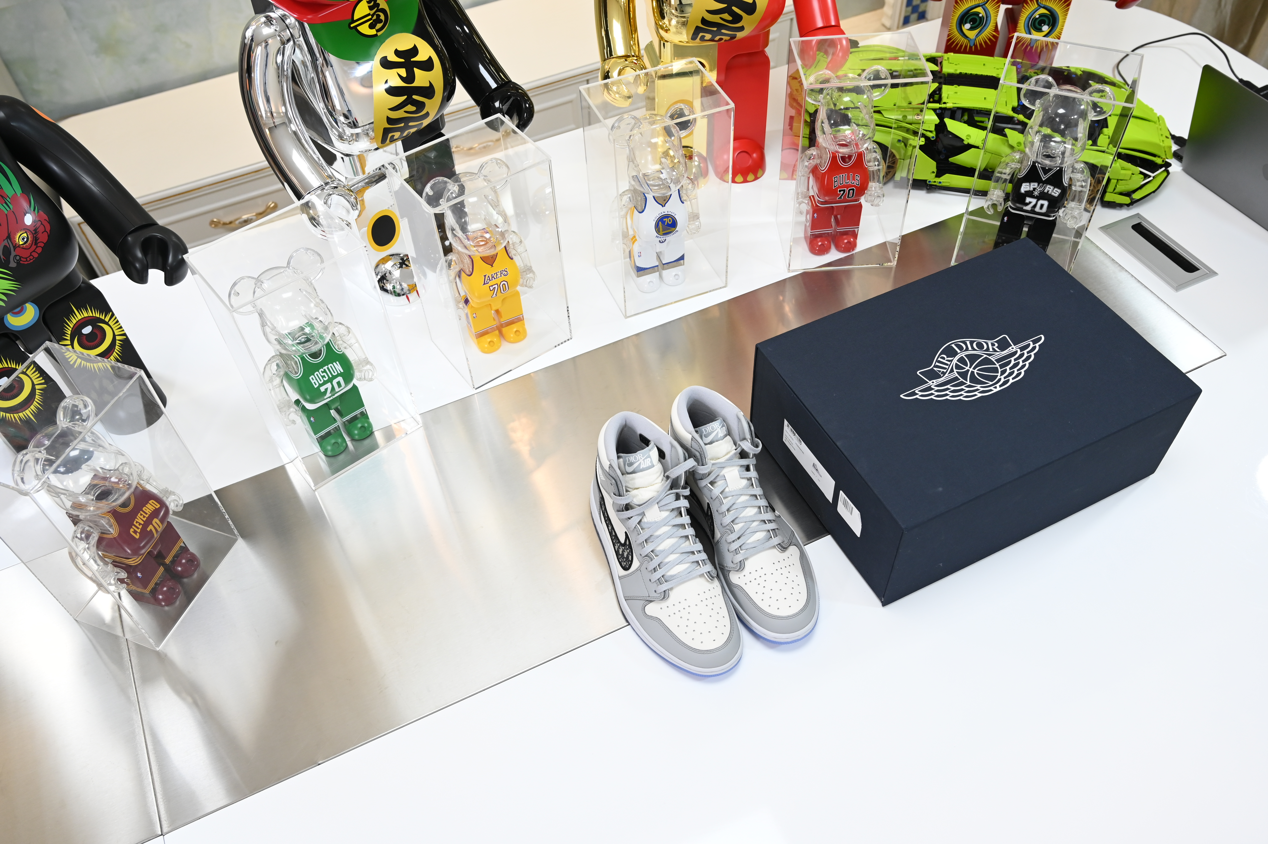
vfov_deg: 44.2
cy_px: 422
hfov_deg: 62.8
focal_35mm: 30
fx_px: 1038
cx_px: 634
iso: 640
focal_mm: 29.5
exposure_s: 1/80
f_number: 5.6
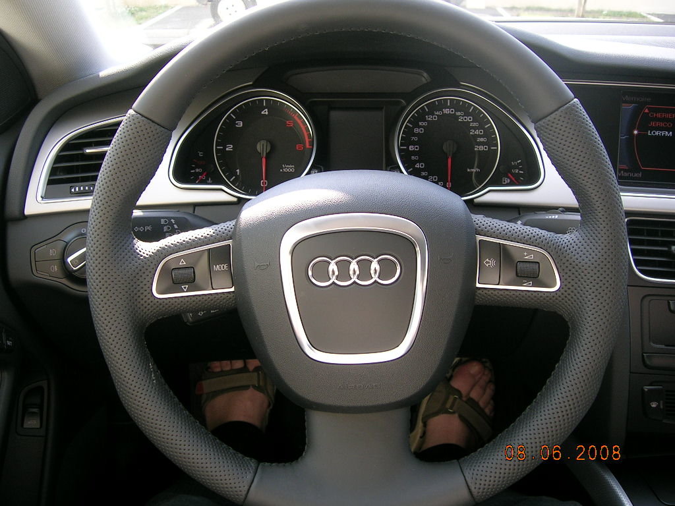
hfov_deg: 52.6
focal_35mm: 35
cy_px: 253
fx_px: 682
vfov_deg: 40.7
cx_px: 338
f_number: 2.8
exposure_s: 1/93.1
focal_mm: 5.4
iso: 50
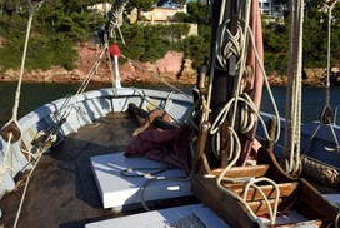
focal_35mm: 37
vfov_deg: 35.6
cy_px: 74
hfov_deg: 51.4
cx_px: 130
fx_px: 350
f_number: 8
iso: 200
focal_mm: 24
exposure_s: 1/500
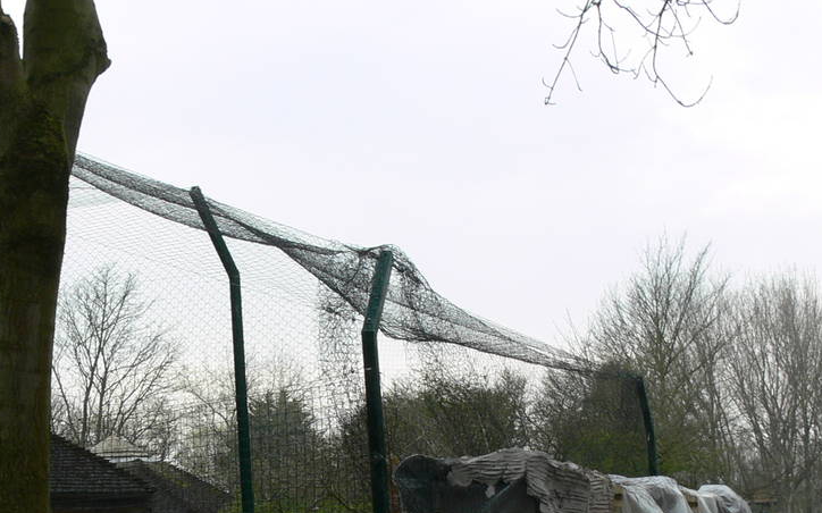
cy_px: 471
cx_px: 200
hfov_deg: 24.9
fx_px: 1836
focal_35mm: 82
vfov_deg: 15.7
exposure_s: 1/125
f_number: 5.6
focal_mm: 7.4
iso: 80
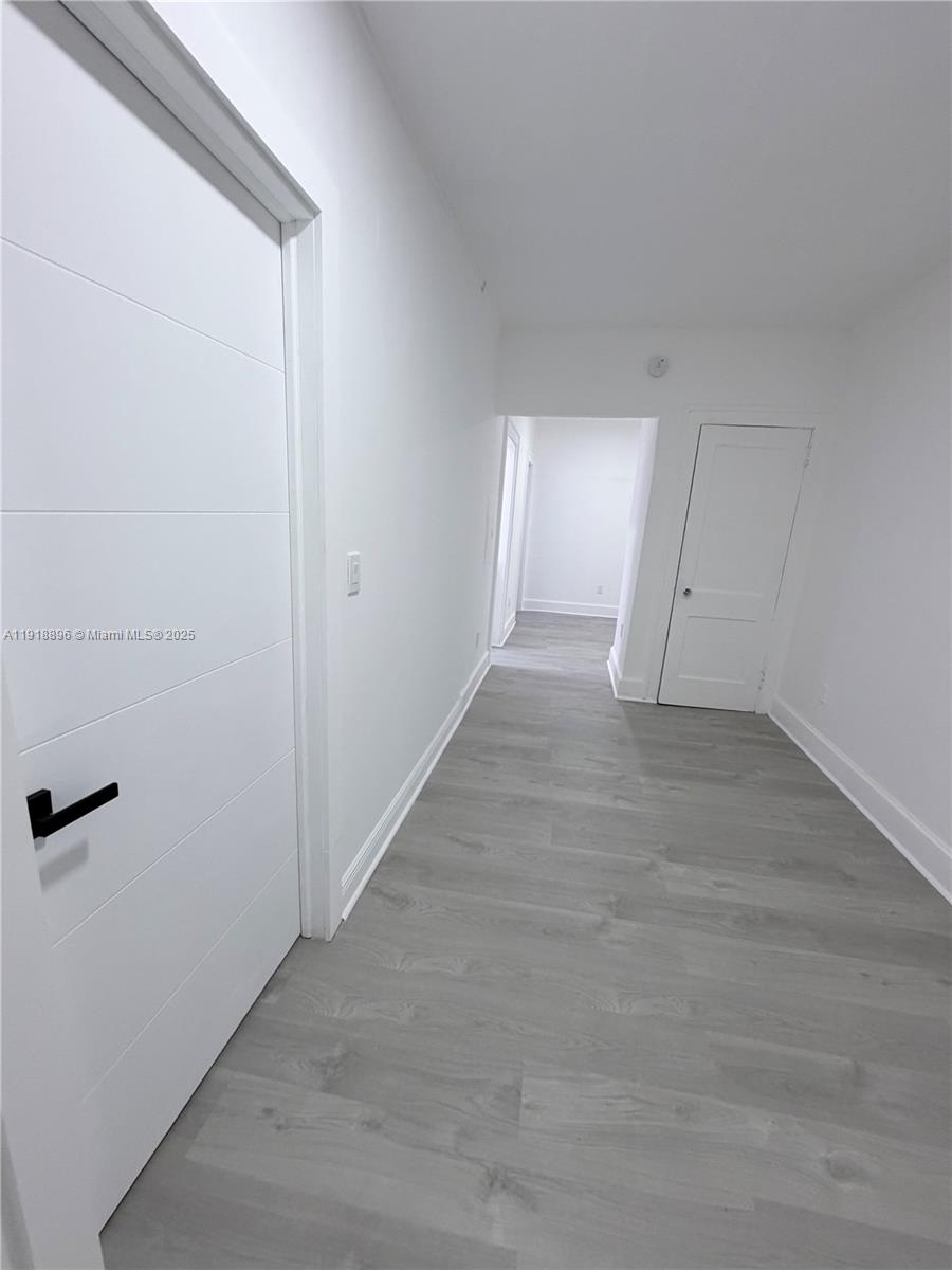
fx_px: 513
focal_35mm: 14
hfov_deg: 85.7
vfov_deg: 102.1
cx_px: 476
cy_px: 635
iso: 320
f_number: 2.2
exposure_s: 1/120
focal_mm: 2.22
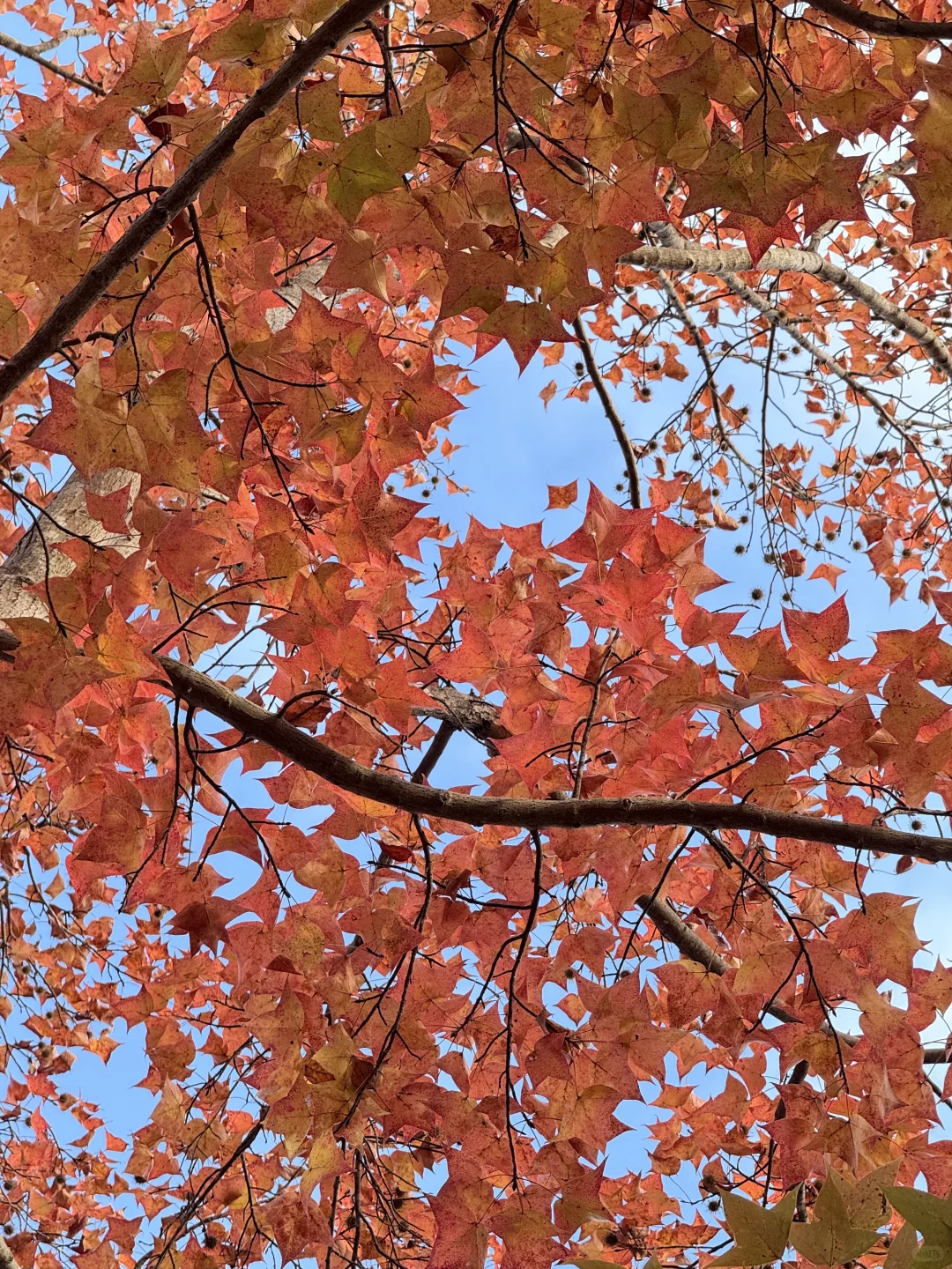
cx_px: 476
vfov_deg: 16.4
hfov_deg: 12.3
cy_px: 634
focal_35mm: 120
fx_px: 4400
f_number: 2.8
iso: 64
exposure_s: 1/151
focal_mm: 15.66
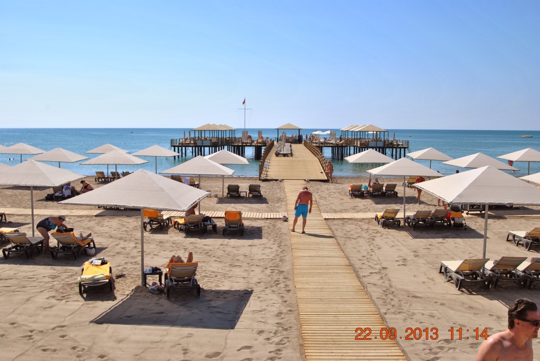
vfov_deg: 37.0
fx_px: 541
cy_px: 180
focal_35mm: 36
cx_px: 270
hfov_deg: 53.1
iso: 100
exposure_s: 1/320
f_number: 9
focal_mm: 24
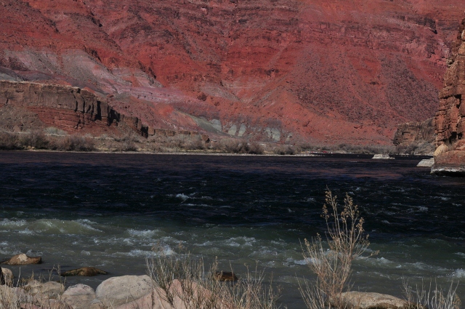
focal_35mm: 142
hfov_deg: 14.4
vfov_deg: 9.6
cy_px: 154
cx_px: 232
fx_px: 1838
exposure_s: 1/250
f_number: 19
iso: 200
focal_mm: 95
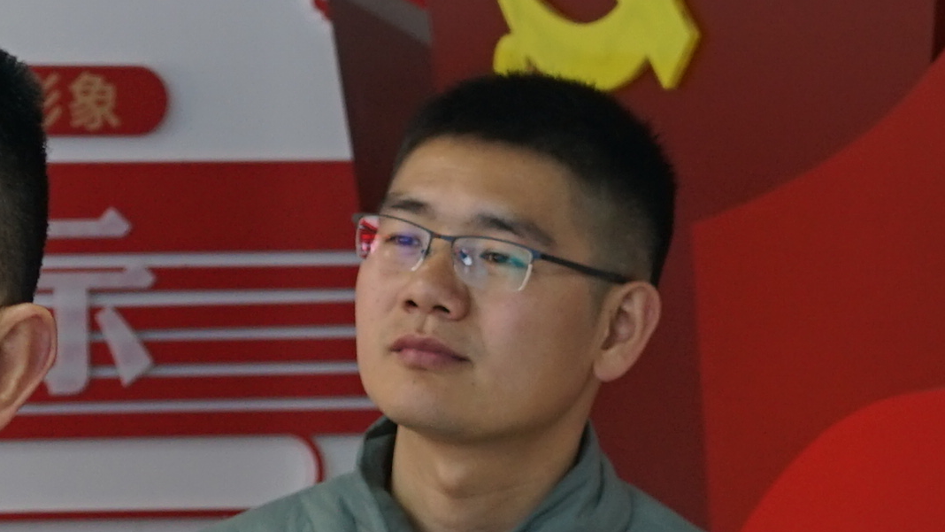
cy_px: 530
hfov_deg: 8.3
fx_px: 6491
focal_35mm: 259
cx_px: 173
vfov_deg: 4.7
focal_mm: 44
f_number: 4.5
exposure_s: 1/60
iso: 250
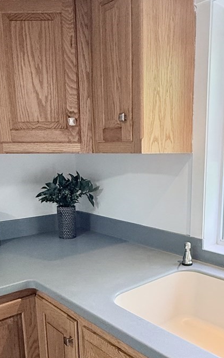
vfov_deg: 55.9
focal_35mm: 34
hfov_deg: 36.9
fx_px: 332
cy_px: 228
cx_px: 149
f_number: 2.2
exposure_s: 1/120
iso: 200
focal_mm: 2.22
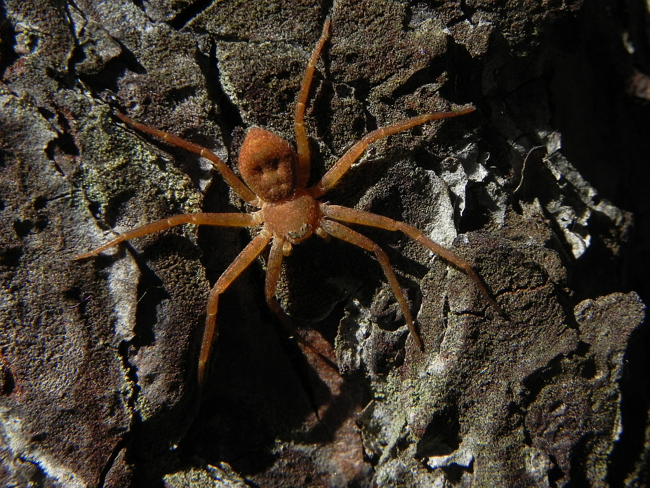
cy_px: 244
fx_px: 1784
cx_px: 325
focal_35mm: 95
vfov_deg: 15.6
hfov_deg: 20.7
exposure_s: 1/392
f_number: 8
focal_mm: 16.9
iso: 160
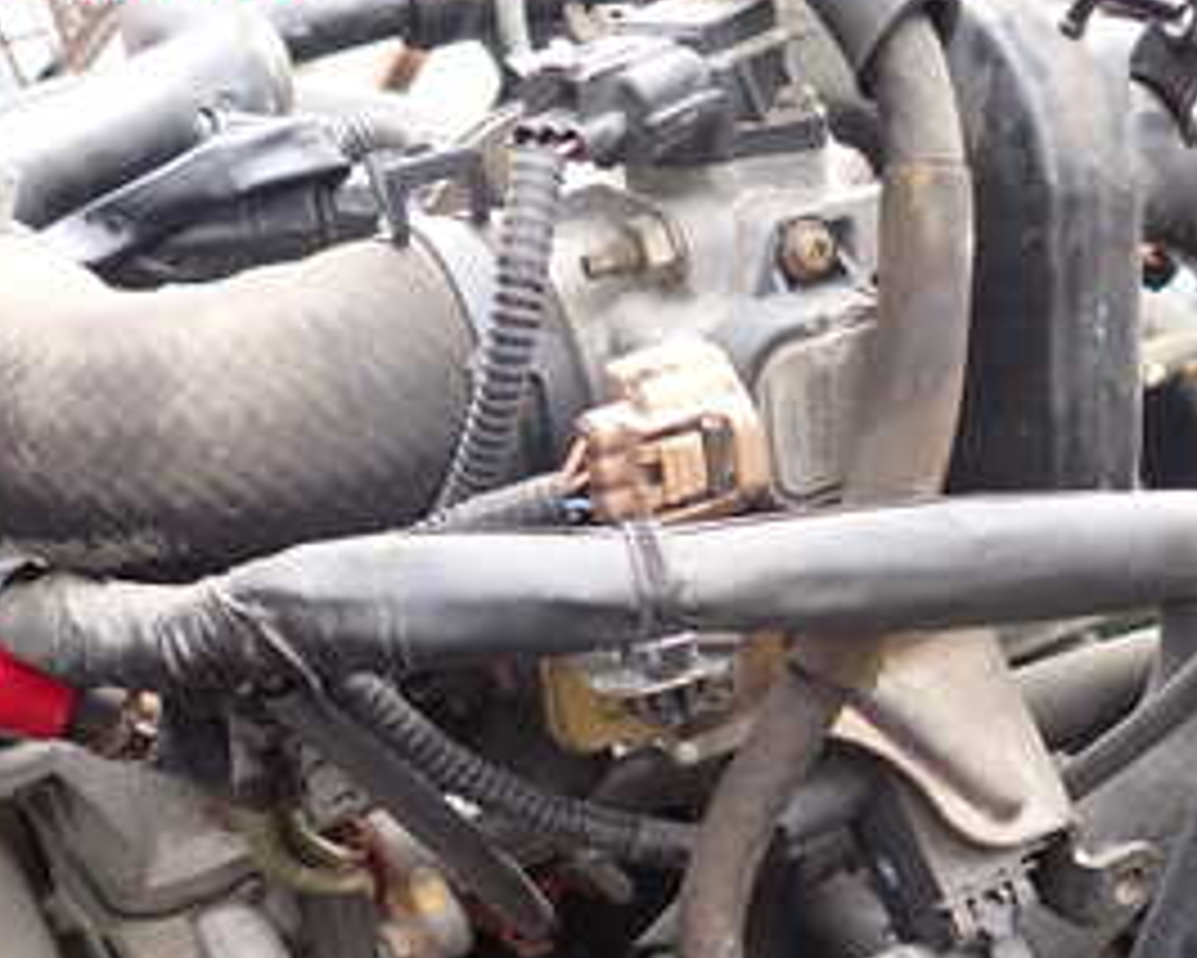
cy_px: 909
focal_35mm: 55
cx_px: 788
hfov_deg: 33.9
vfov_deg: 26.5
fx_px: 1949
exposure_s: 1/125
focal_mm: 4.5
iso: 160
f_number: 2
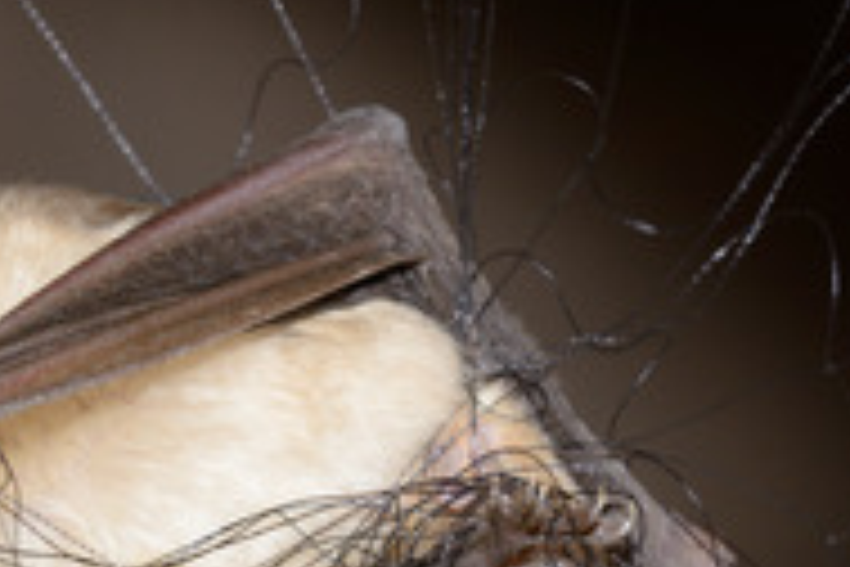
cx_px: 61
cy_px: 434
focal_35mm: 528
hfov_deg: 3.9
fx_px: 12466
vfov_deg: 2.6
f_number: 13
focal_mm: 200
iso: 800
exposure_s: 1/200
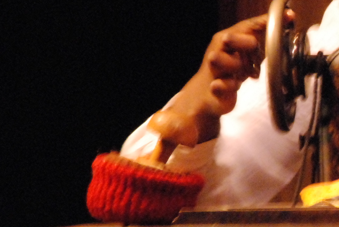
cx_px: 435
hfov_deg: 3.1
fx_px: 6258
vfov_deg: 2.1
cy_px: 123
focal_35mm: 664
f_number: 13
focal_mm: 135
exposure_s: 1/13
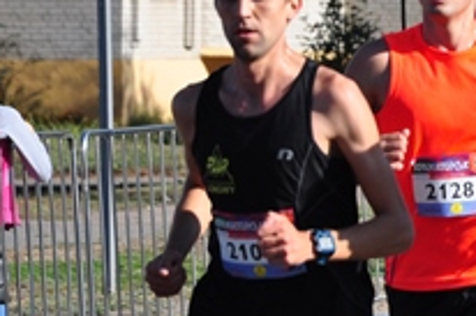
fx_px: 6070
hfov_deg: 4.5
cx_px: 663
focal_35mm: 459
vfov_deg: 3.0
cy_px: 146
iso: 400
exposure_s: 1/1250
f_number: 6.3
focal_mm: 105
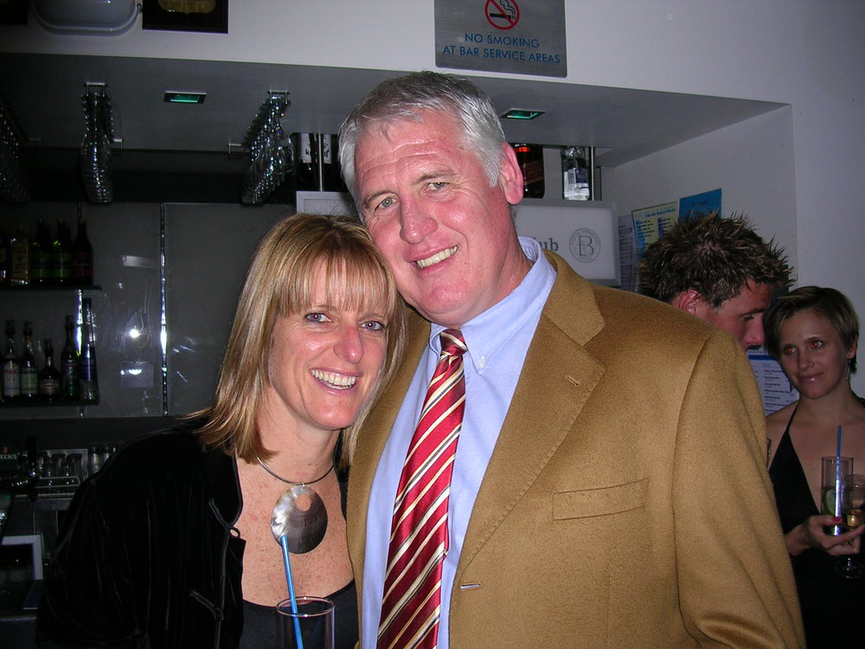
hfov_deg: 49.0
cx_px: 432
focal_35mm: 38
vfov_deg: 37.7
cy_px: 324
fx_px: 950
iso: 50
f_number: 2.8
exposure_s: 1/60.1
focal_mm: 5.8
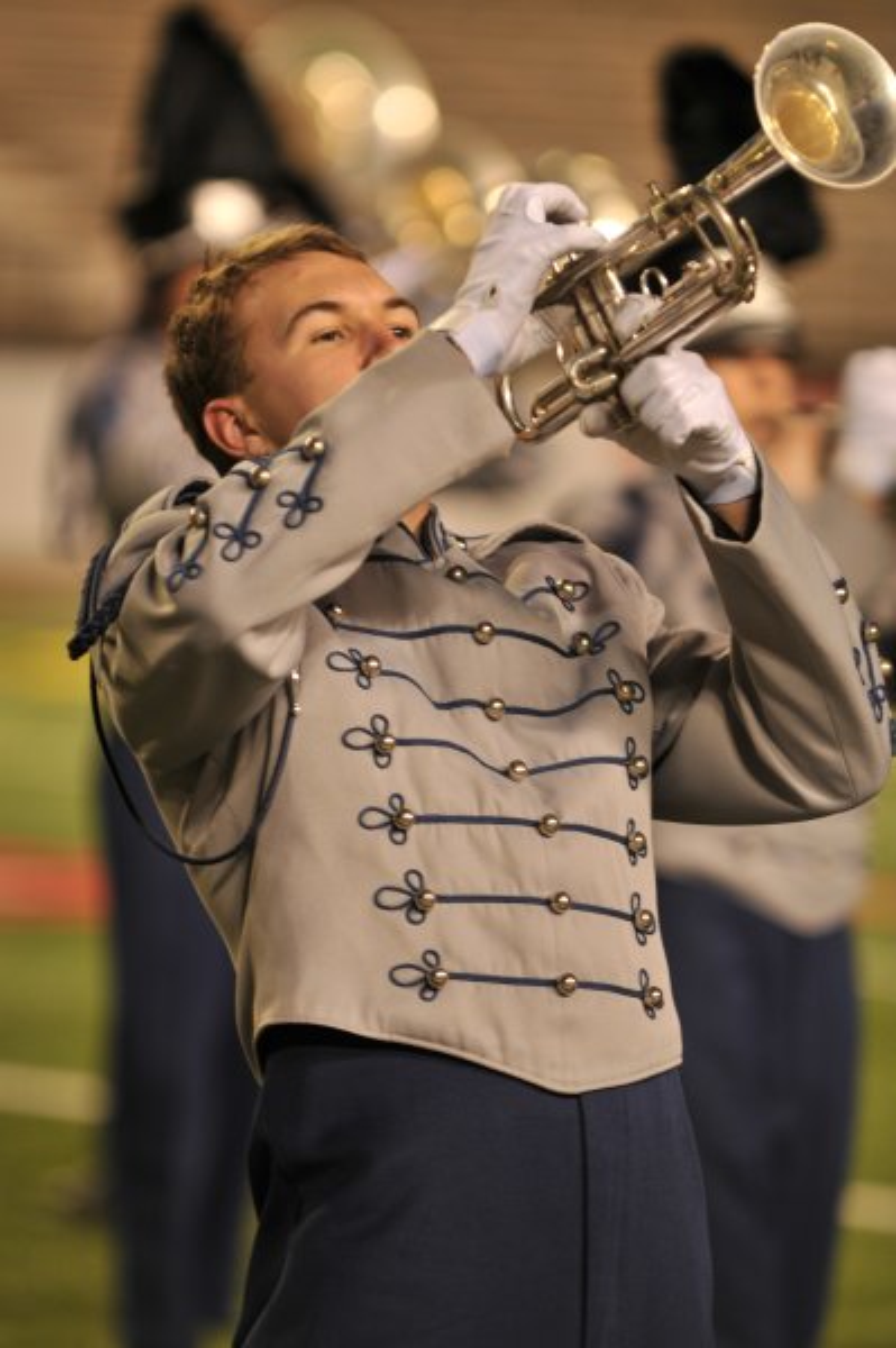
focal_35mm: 300
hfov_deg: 4.6
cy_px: 674
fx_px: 11219
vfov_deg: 6.9
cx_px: 448
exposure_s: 1/60
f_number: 2.8
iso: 220
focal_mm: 200
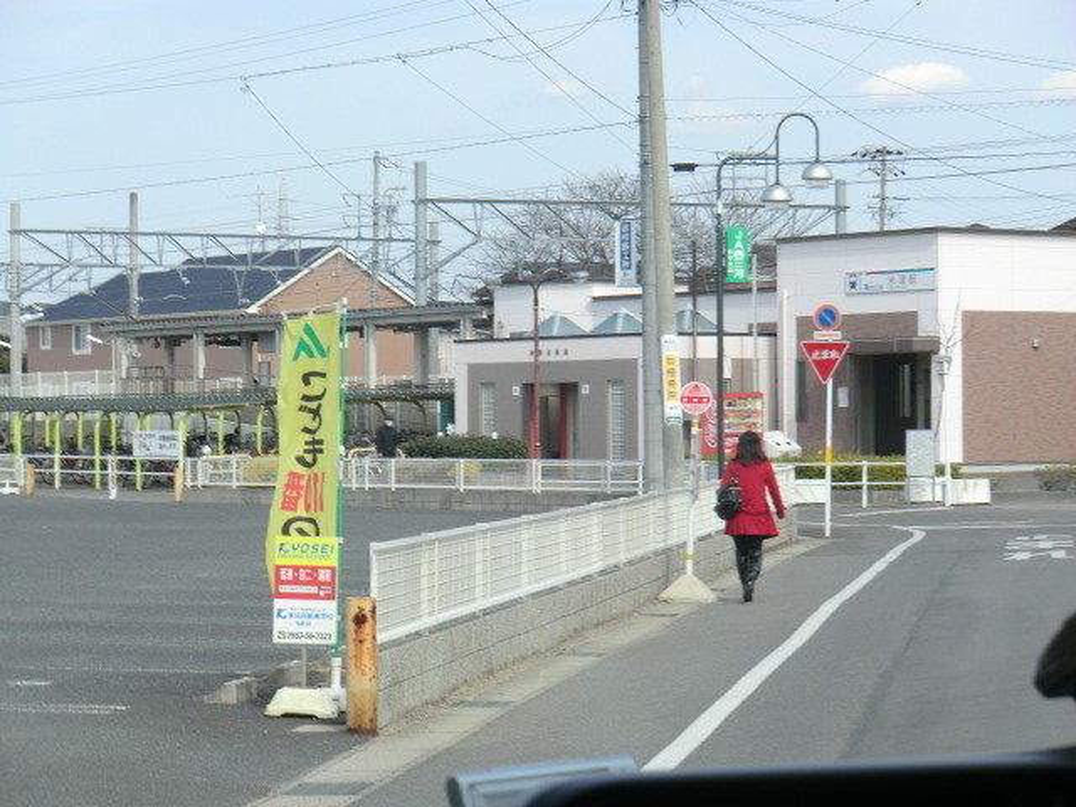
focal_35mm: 105
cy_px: 404
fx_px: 3264
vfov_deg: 14.1
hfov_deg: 18.7
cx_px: 538
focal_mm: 18.8
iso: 64
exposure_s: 1/200
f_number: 5
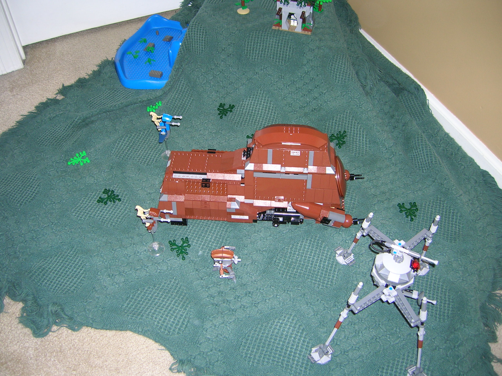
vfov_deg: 41.8
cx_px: 251
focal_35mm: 34
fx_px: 493
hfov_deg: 54.0
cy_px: 188
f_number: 2.9
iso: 50
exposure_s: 1/60.1
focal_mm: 5.7
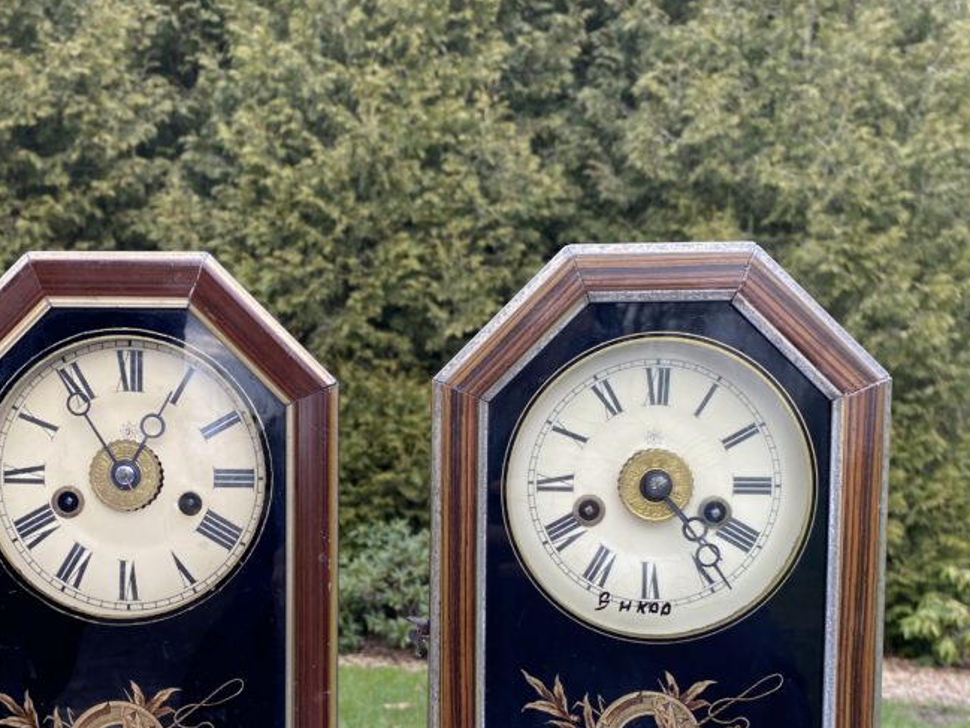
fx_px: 1149
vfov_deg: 34.3
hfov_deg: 45.2
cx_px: 344
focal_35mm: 41
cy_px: 564
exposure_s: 1/122
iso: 32
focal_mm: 4.25
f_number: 1.8
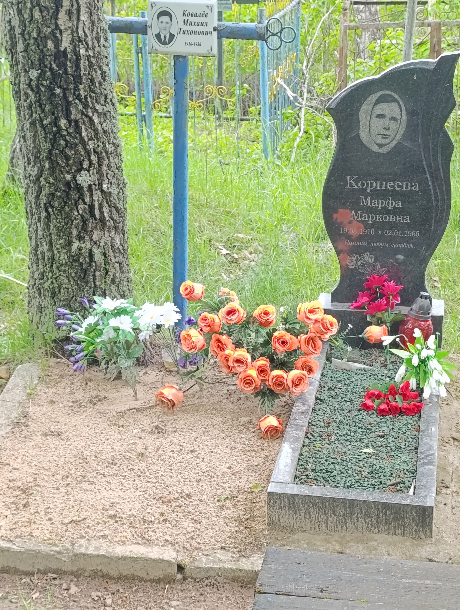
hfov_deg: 59.0
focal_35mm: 23
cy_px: 305
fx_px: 407
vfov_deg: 73.8
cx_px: 230
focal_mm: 6.14
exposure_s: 1/100
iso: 320
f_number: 1.6
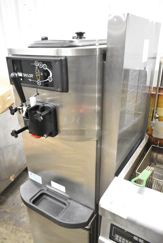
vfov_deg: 67.3
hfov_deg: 48.0
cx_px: 82
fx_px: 183
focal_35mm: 27
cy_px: 122
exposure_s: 1/80
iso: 6400
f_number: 4.5
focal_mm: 18
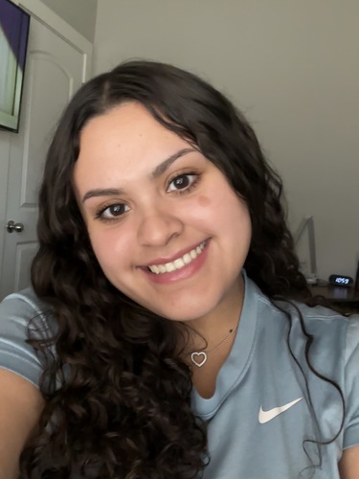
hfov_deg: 46.8
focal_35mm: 30
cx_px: 180
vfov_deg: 60.0
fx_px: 415
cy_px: 240
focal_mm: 2.69
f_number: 1.9
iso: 250
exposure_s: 1/60
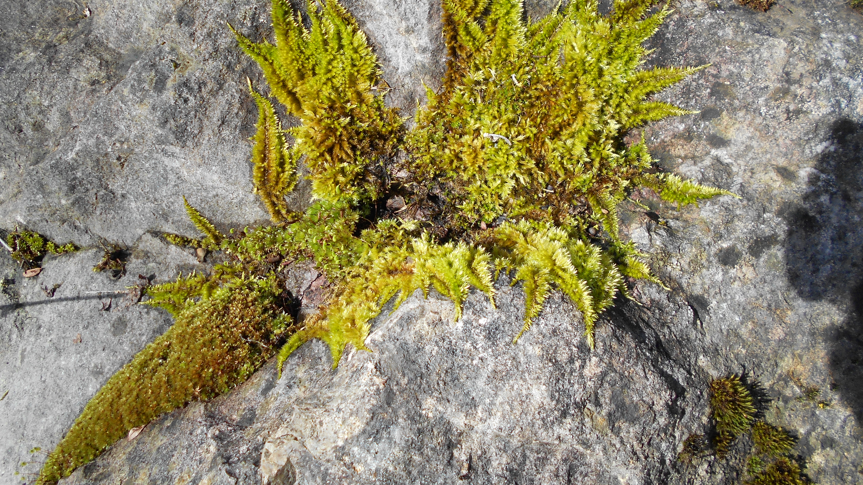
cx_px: 430
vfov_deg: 39.7
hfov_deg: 66.1
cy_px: 164
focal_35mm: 29
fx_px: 664
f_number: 3.2
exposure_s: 1/250
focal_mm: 4.6
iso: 80
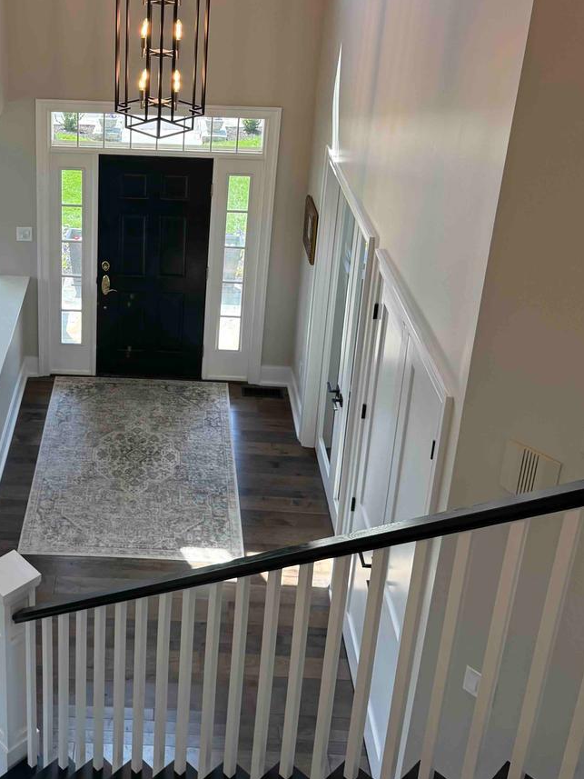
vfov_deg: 42.6
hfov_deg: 32.9
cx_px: 139
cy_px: 199
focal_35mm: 43
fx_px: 967
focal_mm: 6.76
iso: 100
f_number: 1.78
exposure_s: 1/290
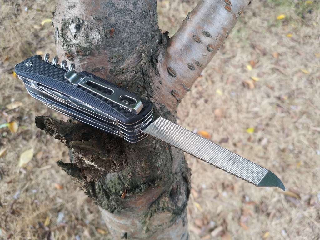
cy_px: 120
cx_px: 160
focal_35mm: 32
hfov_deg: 56.8
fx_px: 296
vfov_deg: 44.2
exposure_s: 1/50
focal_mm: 4.5
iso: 147
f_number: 2
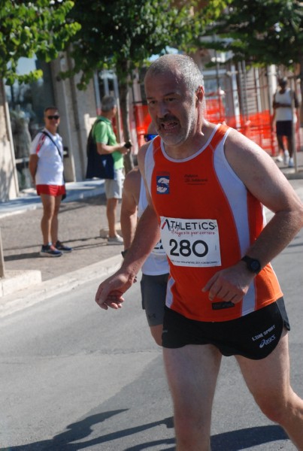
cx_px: 152
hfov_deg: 13.1
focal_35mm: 105
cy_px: 226
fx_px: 1319
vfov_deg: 19.4
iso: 1000
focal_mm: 70
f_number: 6.3
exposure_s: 1/1600
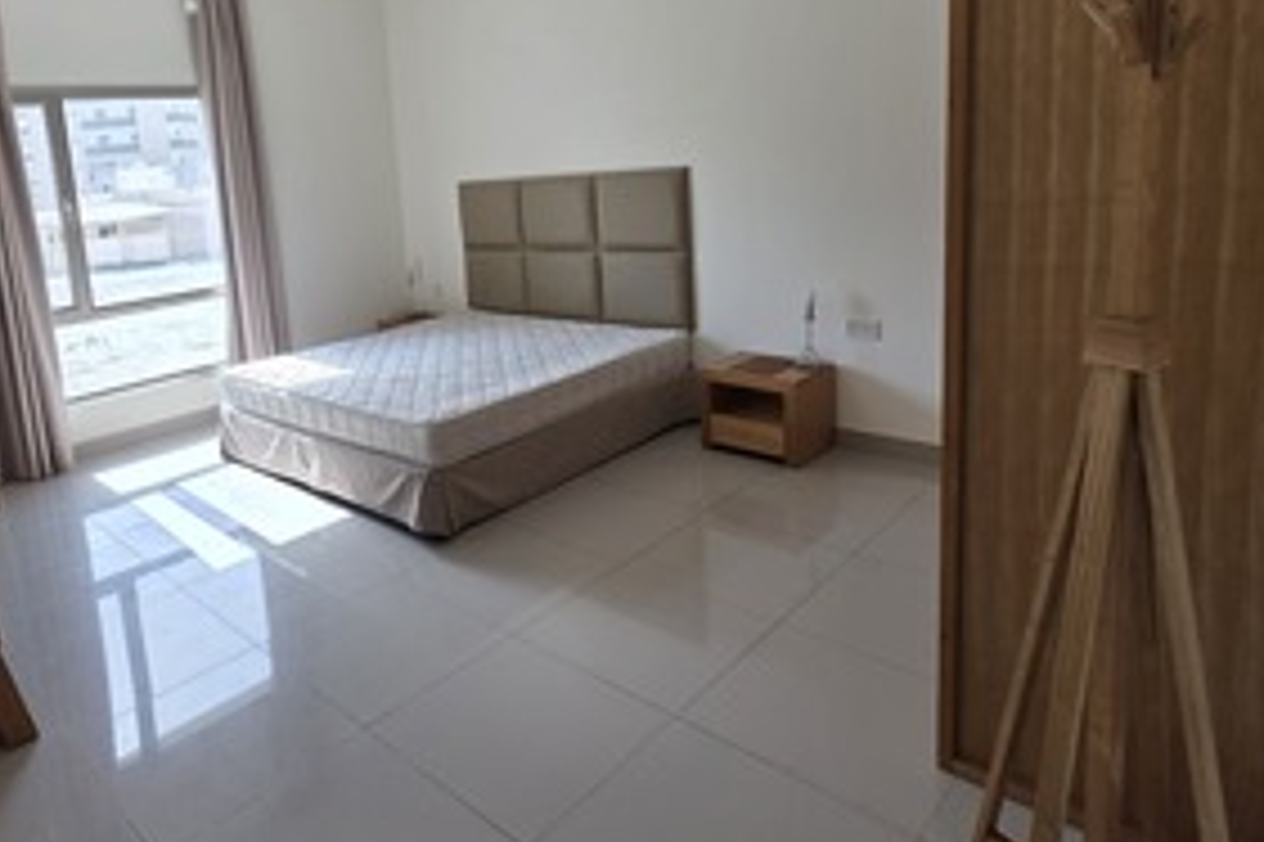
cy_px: 295
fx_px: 772
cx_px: 434
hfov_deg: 76.4
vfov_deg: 56.2
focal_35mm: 22
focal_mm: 2.2
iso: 40
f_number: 1.9
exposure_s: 1/120
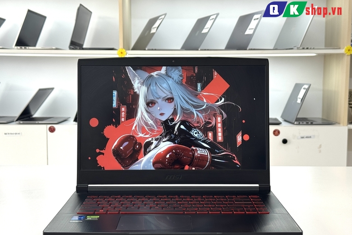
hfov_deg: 38.9
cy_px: 129
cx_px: 177
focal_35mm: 51
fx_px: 499
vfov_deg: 26.5
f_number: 1.78
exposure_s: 1/121
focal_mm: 6.76
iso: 50
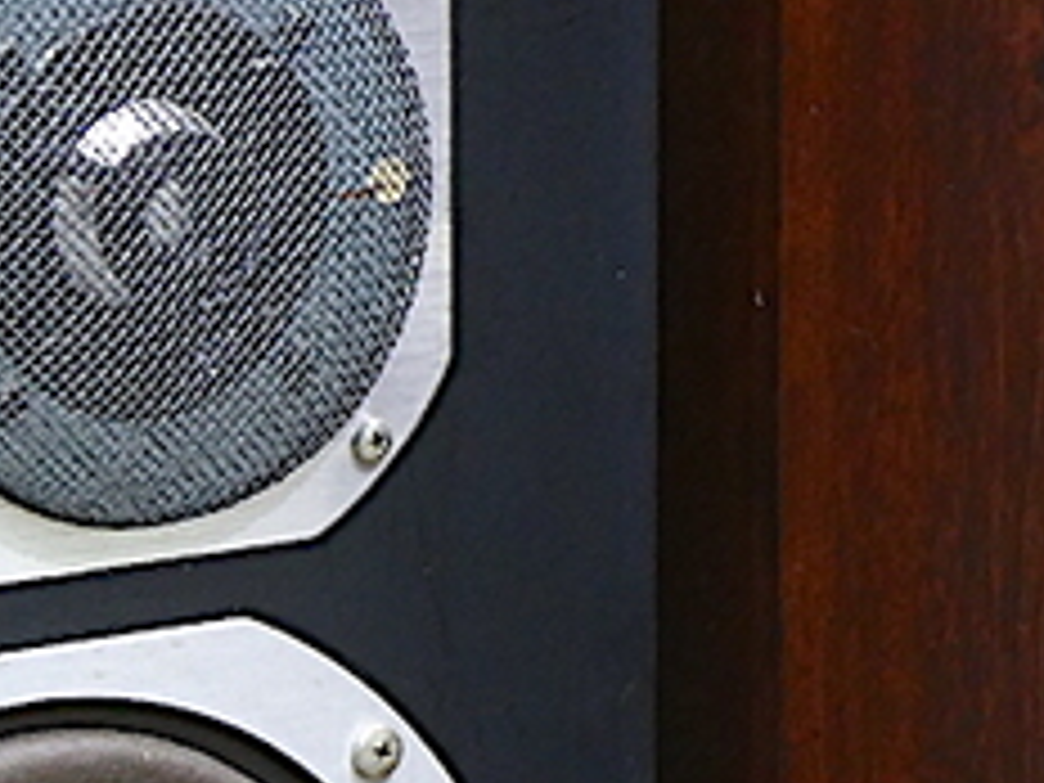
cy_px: 608
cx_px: 675
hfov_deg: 6.1
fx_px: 9862
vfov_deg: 4.5
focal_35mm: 327
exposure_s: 1/2
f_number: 4.7
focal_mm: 14.1
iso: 200
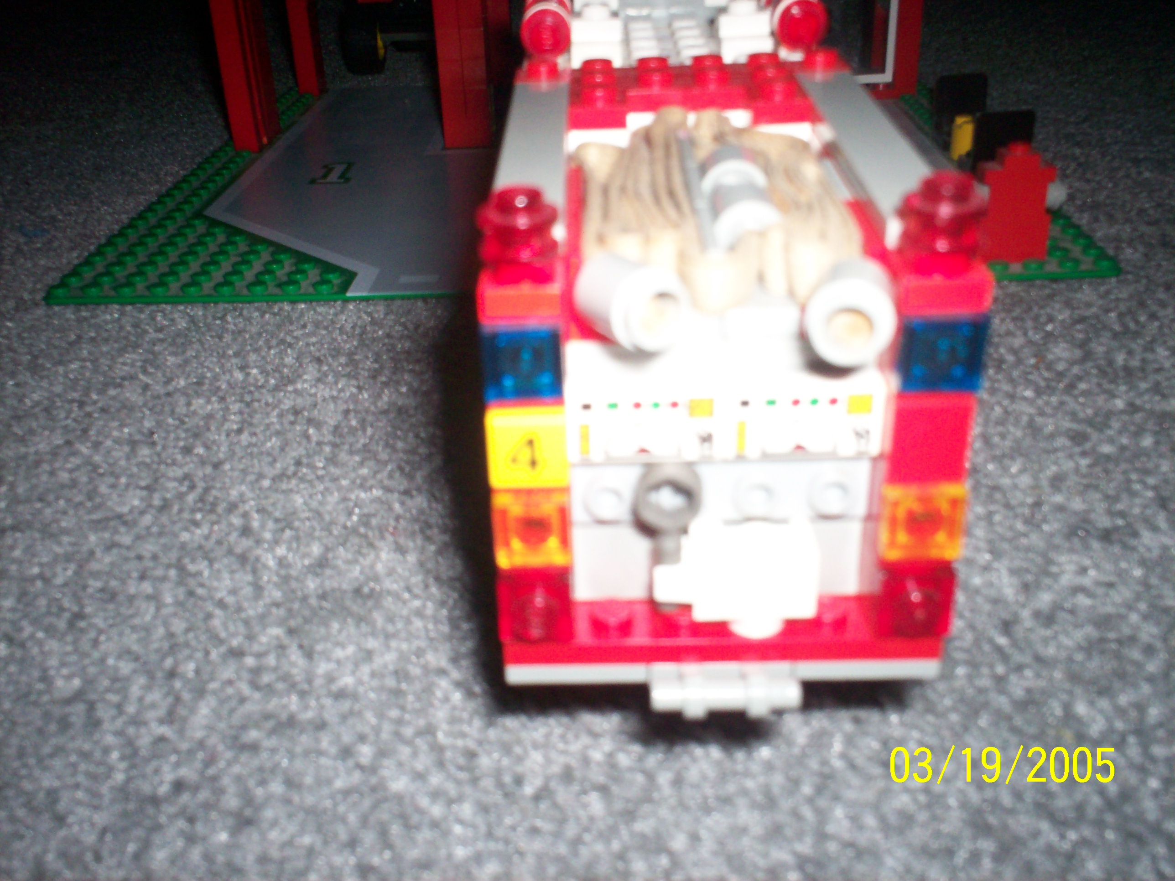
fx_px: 1222
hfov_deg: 51.4
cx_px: 588
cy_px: 440
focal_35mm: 36
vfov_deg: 39.7
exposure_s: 1/60
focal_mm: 6
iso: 140
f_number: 4.5
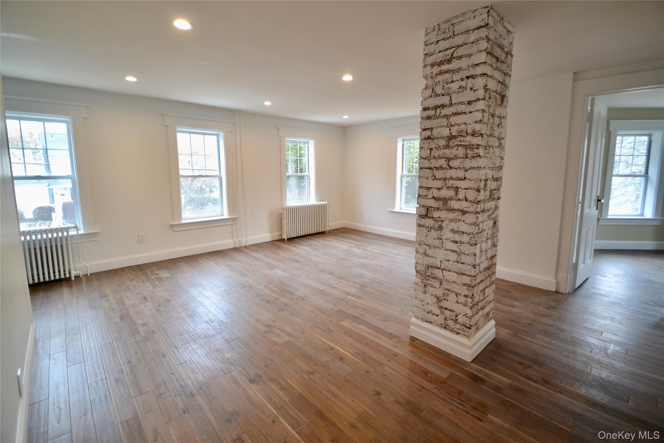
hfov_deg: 100.4
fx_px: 277
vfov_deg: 77.3
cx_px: 332
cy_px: 222
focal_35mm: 15
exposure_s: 1/60
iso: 400
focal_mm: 10
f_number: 3.5
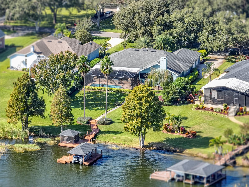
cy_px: 94
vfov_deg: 9.2
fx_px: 1158
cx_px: 124
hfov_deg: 12.3
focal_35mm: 161
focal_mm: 29.85
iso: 100
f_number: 4.4
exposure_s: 1/120
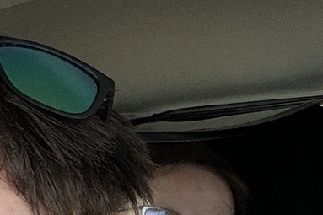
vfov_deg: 10.6
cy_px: 305
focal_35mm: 125
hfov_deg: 15.6
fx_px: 1121
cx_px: 413
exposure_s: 1/101
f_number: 1.9
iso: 80
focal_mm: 2.69
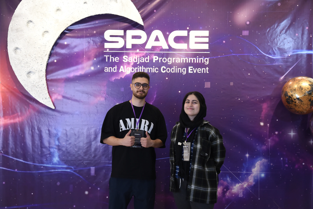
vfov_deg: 23.4
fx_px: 504
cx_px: 156
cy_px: 104
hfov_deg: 34.5
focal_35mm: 58
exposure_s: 1/100
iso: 1600
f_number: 6.3
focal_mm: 58
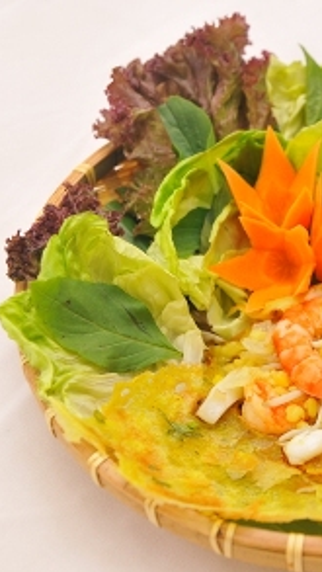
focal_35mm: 96
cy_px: 286
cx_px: 363
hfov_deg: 12.4
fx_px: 1456
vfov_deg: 22.2
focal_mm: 40
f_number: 3.5
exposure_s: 1/125
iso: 400
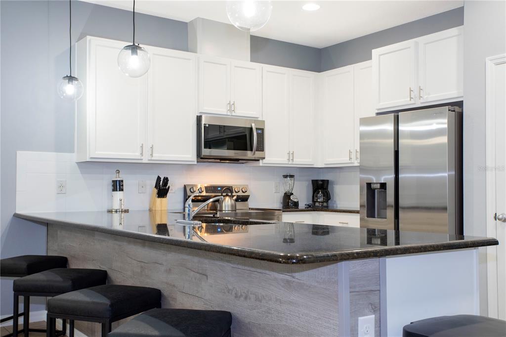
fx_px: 562
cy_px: 168
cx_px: 253
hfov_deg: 48.5
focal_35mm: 40
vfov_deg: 33.4
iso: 1000
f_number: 8
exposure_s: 1/13
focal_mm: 40
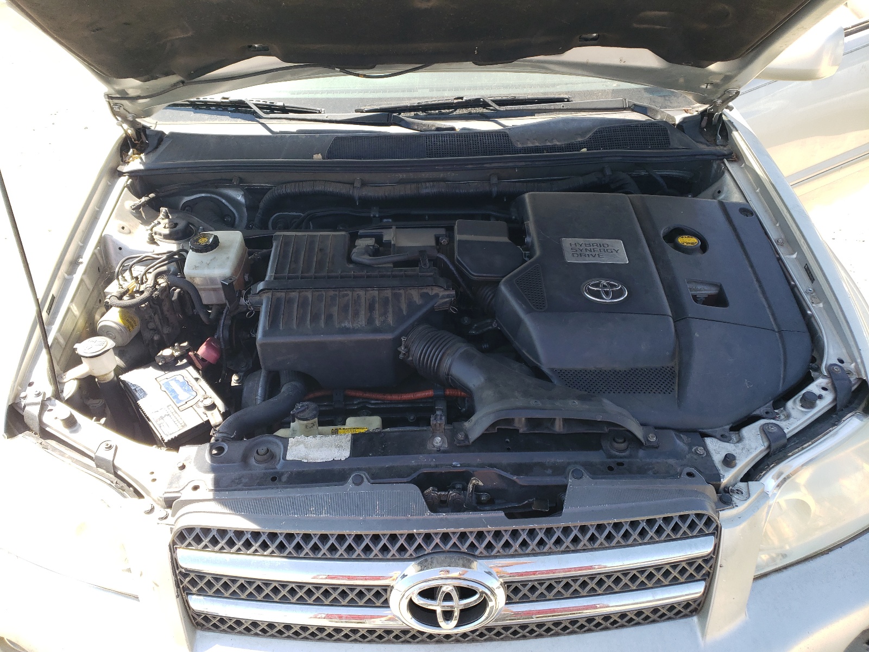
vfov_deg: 53.1
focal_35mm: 26
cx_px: 434
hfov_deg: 67.3
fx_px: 653
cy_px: 326
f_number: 1.5
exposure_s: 1/588
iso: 50
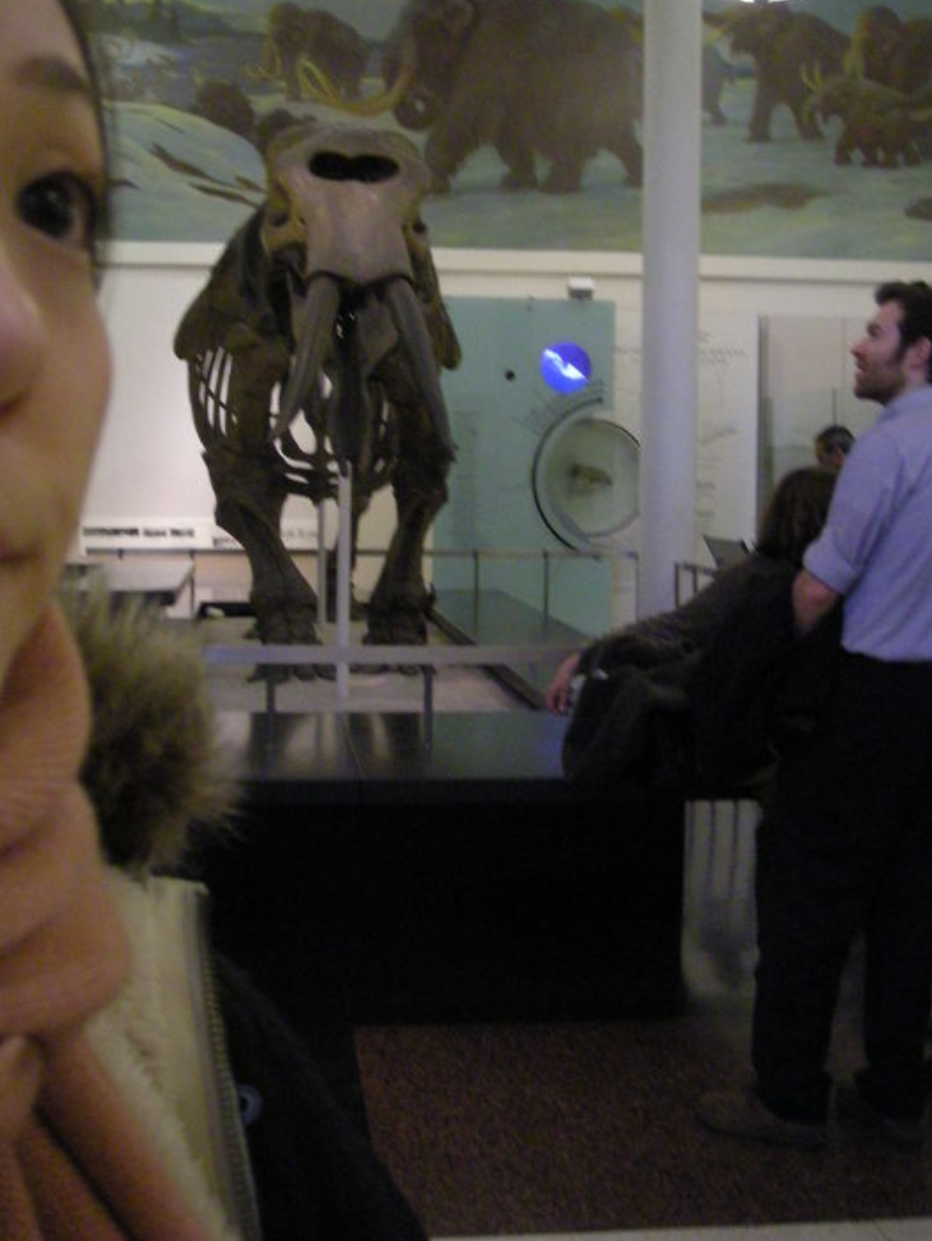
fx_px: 1937
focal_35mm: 54
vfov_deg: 35.5
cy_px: 541
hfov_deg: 27.0
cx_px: 501
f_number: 3.1
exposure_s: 1/29
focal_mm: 7.1
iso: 400
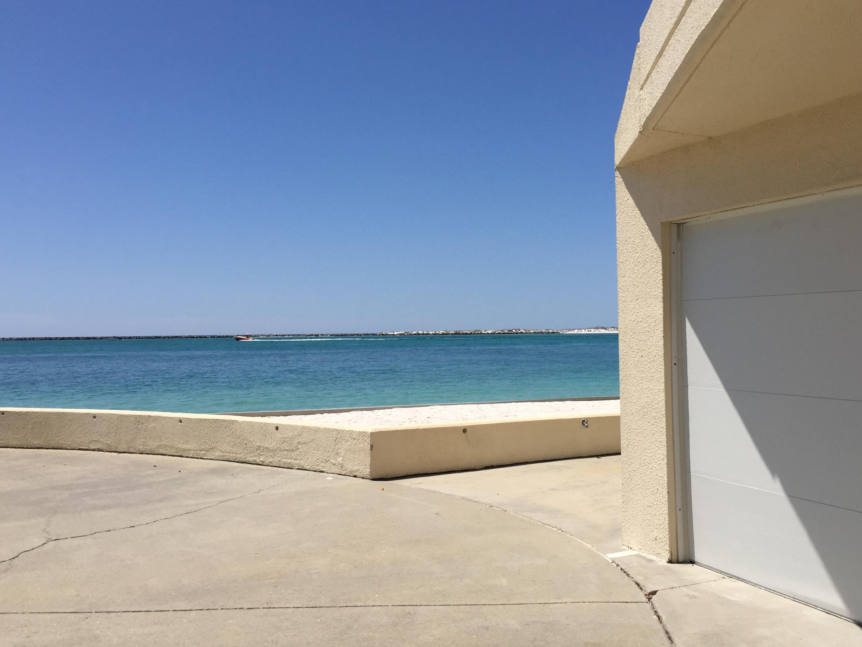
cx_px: 453
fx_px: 797
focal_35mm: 32
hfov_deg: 56.8
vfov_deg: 44.1
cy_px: 301
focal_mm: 4.15
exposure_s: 1/4405
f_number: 2.2
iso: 32
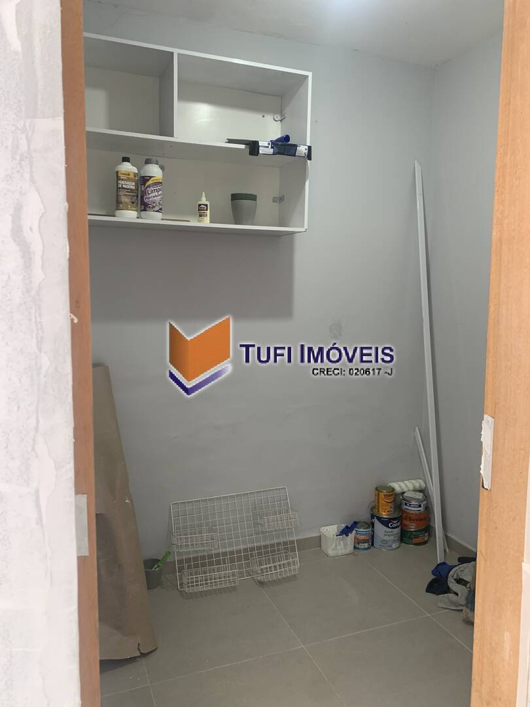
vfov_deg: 67.3
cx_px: 265
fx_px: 531
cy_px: 354
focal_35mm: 26
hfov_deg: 53.1
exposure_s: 1/60
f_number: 1.8
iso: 80
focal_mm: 4.25
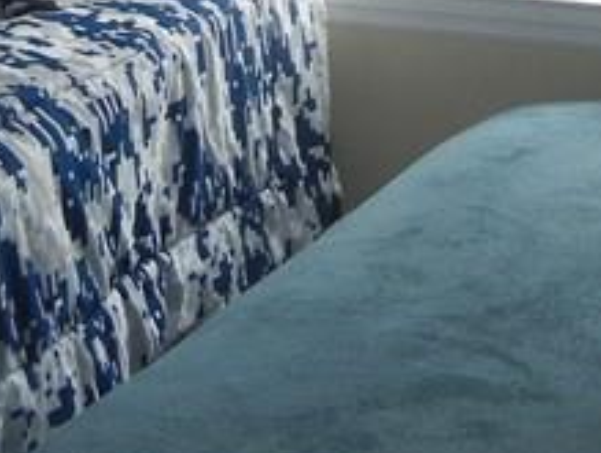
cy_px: -77
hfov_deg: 14.0
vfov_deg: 10.5
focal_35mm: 140
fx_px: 2435
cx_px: 510
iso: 160
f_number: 3.5
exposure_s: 1/107
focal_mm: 5.4
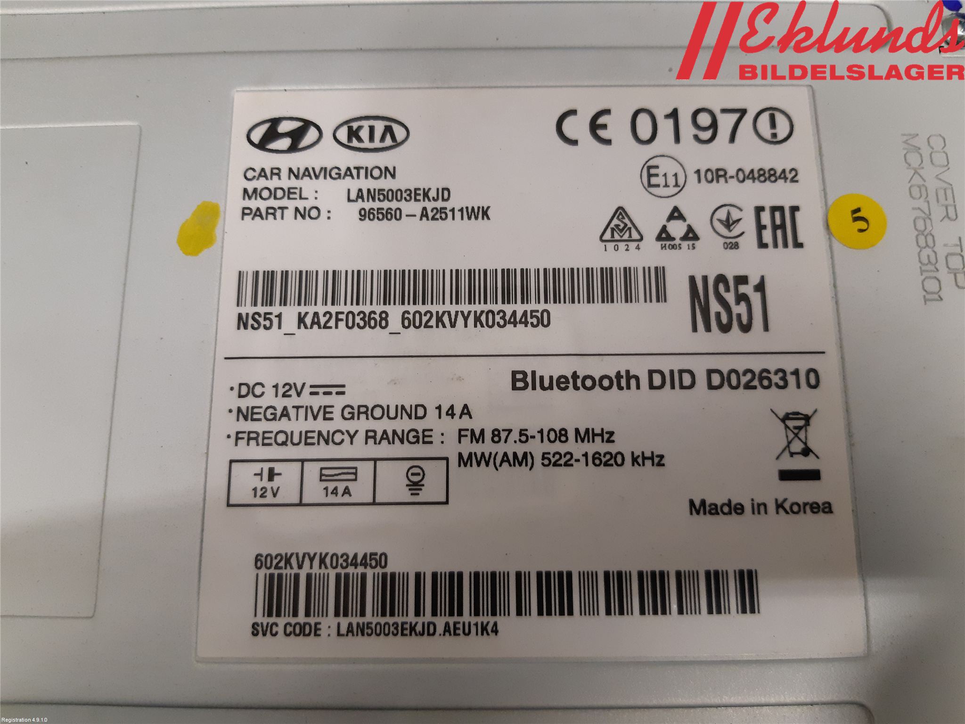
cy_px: 362
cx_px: 482
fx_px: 725
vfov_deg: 53.1
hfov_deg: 67.3
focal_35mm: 26
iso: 250
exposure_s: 1/50
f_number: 1.7
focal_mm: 3.93
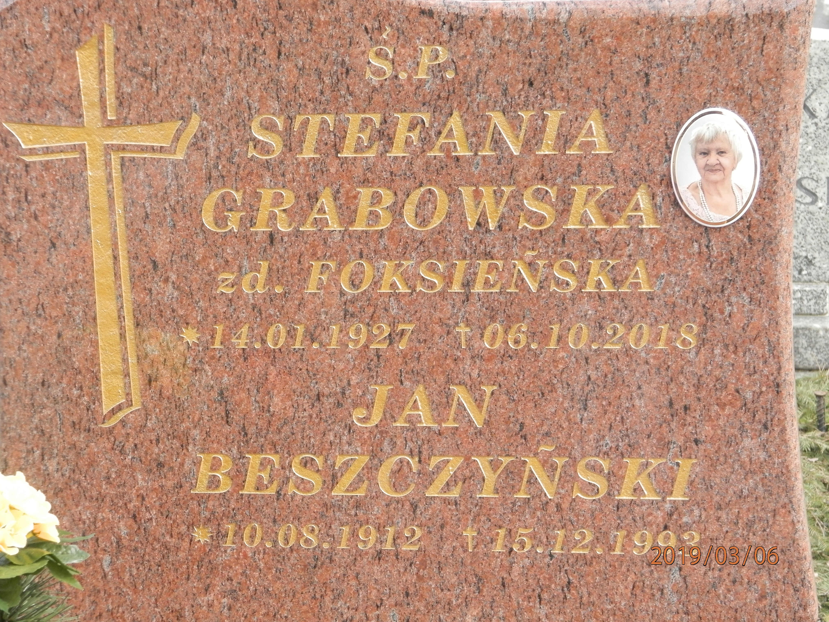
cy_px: 311
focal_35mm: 106
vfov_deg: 14.0
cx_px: 414
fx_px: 2539
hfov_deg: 18.5
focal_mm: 19
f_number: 4.5
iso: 200
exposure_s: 1/100
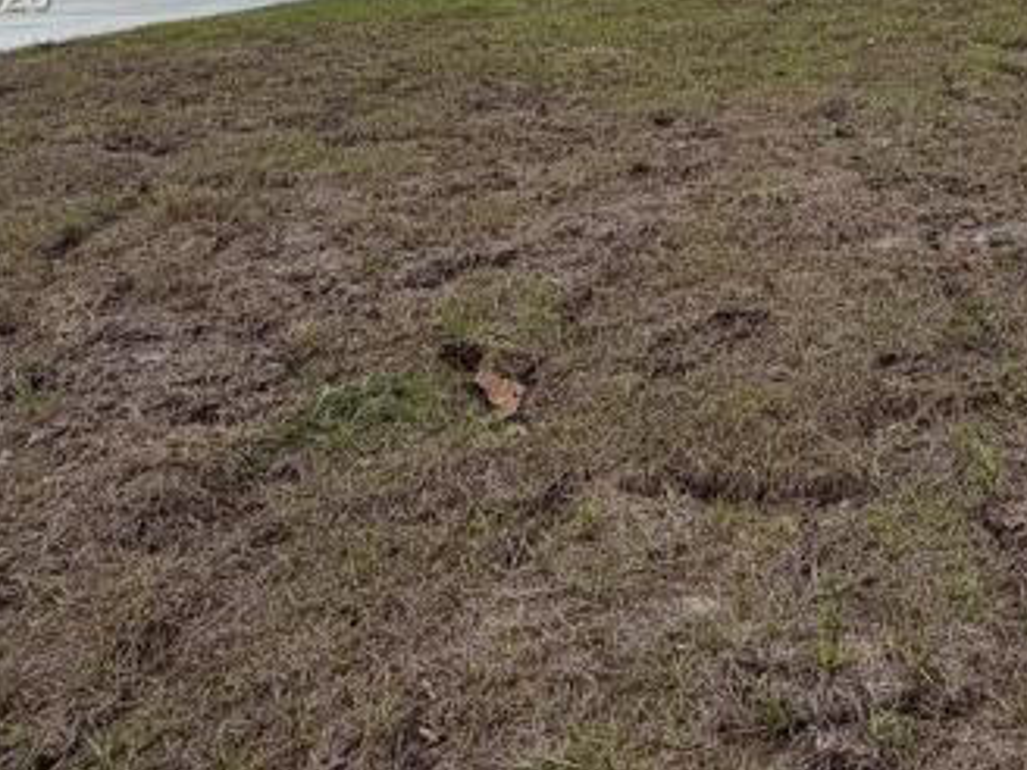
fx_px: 1216
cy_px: -3
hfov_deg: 41.3
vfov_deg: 32.3
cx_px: 968
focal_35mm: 41
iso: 40
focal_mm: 2.22
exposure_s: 1/510
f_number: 2.2
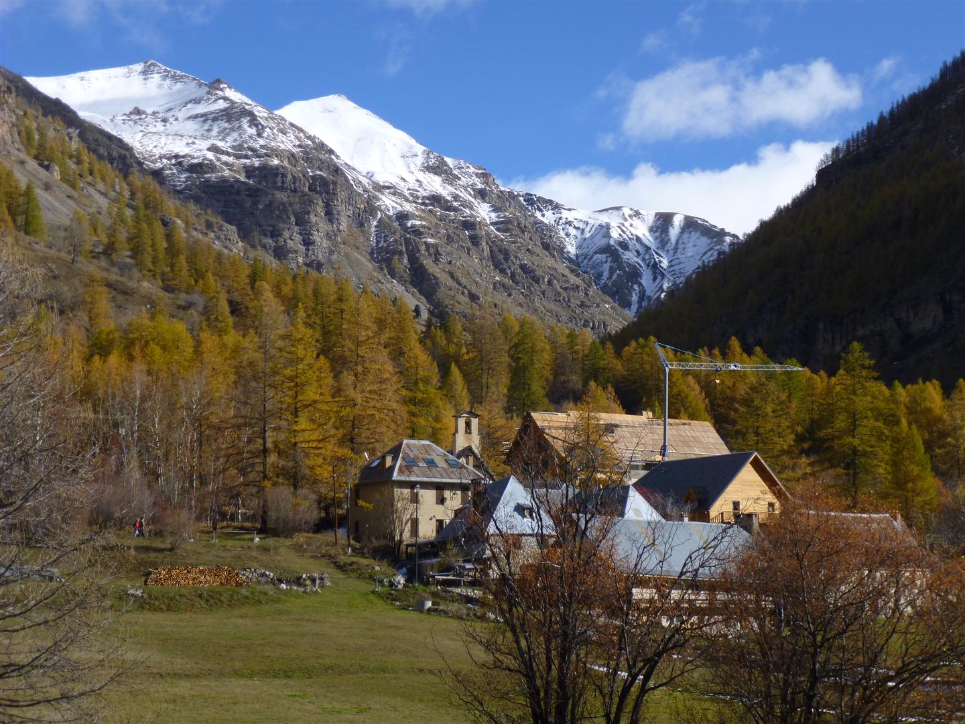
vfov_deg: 21.3
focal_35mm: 69
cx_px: 482
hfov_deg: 28.2
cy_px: 362
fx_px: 1924
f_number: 4.6
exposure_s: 1/500
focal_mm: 12.3
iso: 100
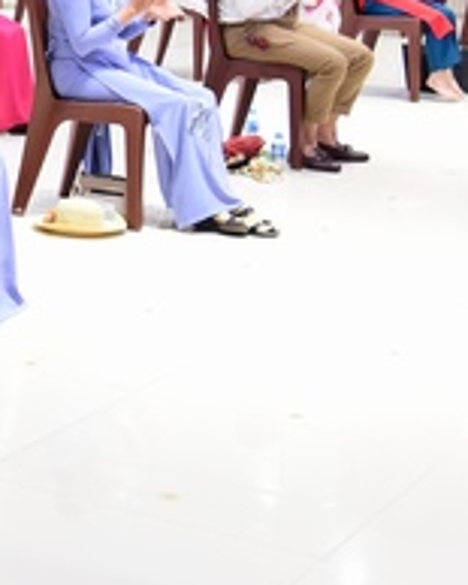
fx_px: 1854
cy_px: 30
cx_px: -205
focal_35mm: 107
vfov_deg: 17.6
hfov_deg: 13.6
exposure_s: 1/40
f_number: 4
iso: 1000
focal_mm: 34
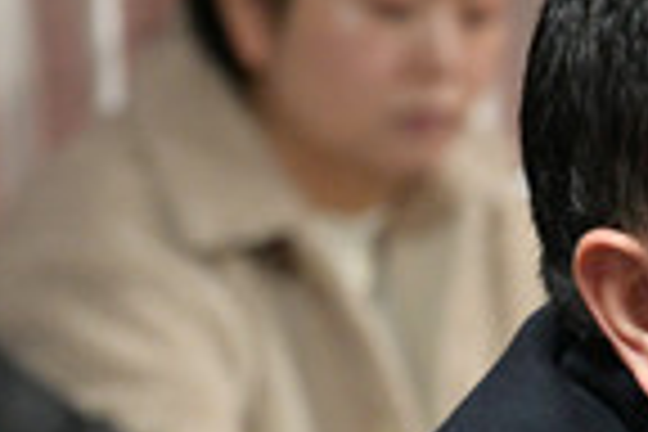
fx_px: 9593
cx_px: 1017
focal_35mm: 533
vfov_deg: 2.6
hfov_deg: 3.8
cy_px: 441
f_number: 4
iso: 4000
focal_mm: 120
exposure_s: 1/100
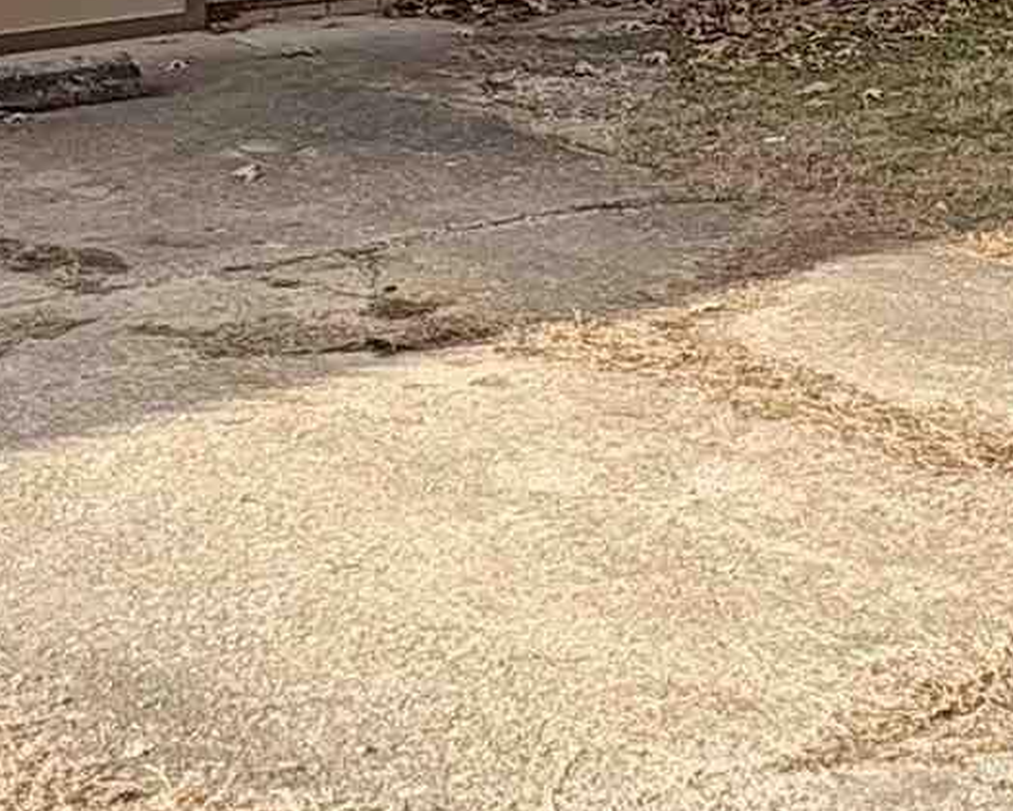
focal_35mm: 80
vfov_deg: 18.0
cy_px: -216
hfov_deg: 23.6
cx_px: 760
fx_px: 2398
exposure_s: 1/1020
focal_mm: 2.22
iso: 50
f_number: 2.2
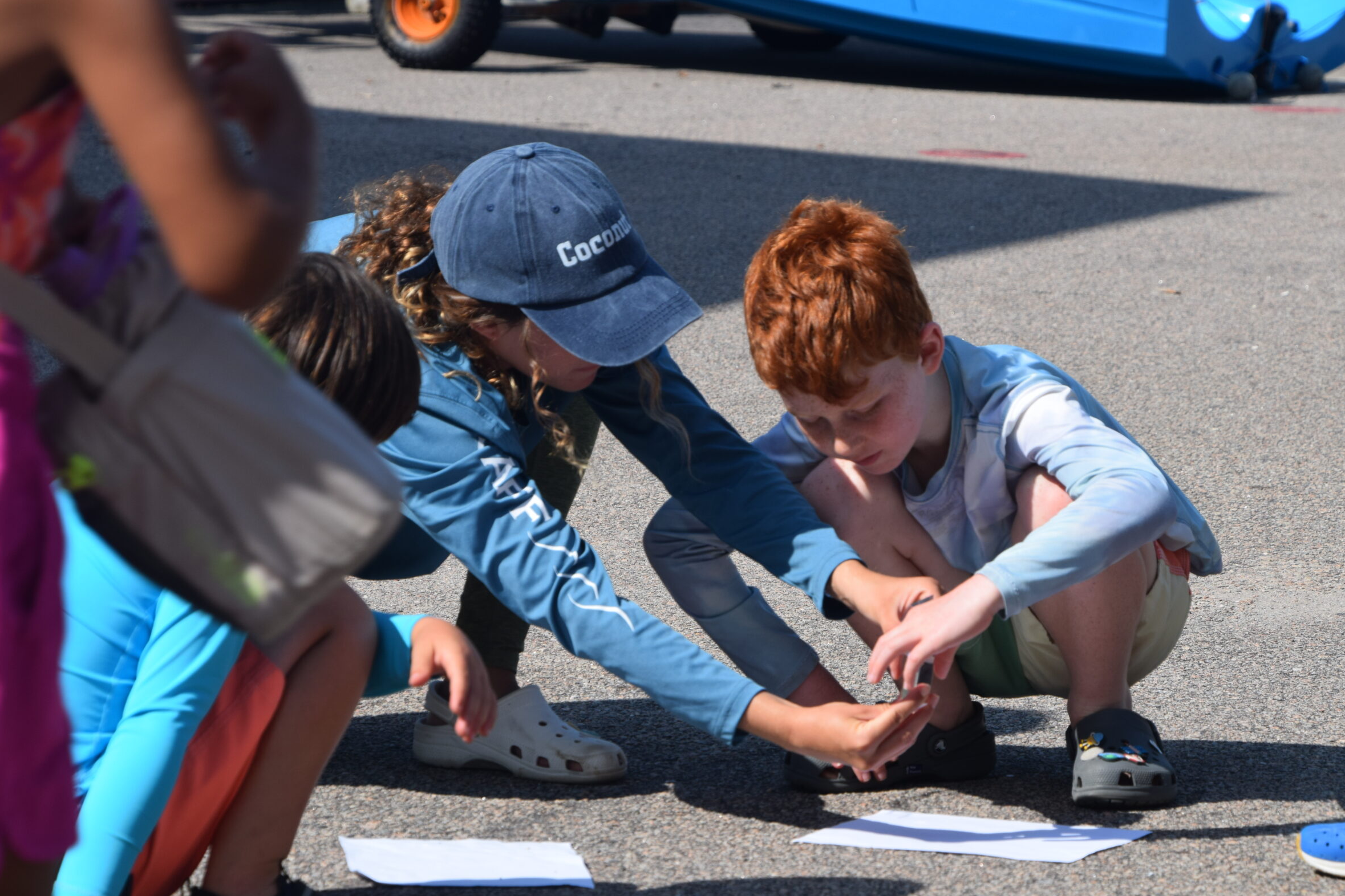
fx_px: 7604
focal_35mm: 204
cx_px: 692
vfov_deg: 6.7
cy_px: 459
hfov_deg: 10.1
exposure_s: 1/350
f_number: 9.5
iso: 200
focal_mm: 125
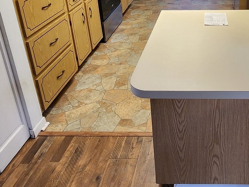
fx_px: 245
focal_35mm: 34
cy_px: 9
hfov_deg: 50.7
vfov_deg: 38.1
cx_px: 199
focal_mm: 2.2
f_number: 2.2
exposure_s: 1/60
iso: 160
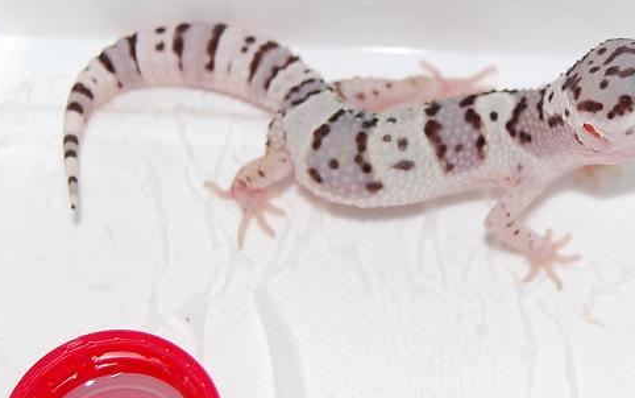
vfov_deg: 13.1
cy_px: 116
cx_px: 436
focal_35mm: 100
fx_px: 1732
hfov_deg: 20.7
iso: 400
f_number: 5.6
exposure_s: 1/500
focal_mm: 42
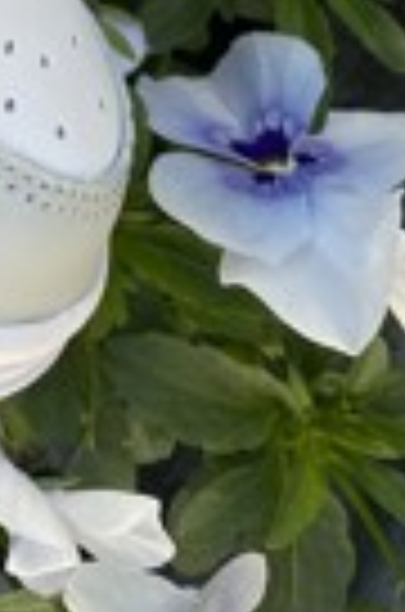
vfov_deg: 13.4
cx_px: -594
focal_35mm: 133
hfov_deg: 9.1
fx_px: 2256
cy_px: -587
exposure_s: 1/420
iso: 32
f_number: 1.8
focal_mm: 4.25
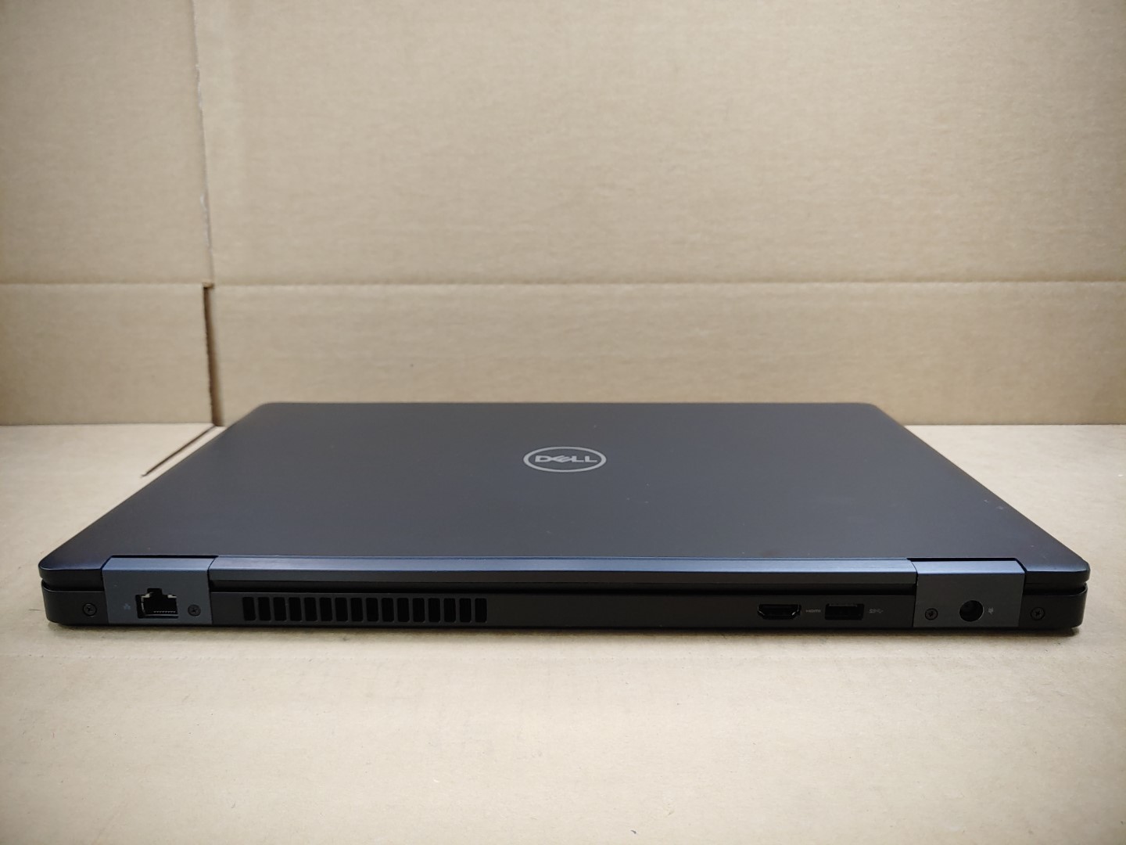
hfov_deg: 67.3
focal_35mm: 26
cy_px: 422
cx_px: 563
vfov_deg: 53.1
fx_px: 846
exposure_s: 1/120
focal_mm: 4.36
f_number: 1.8
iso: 100
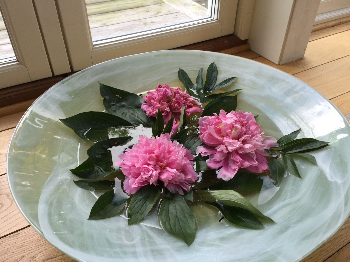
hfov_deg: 61.7
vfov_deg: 48.2
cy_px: 131
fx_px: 293
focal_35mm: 29
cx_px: 175
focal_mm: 4.15
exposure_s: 1/100
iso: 50
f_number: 2.2
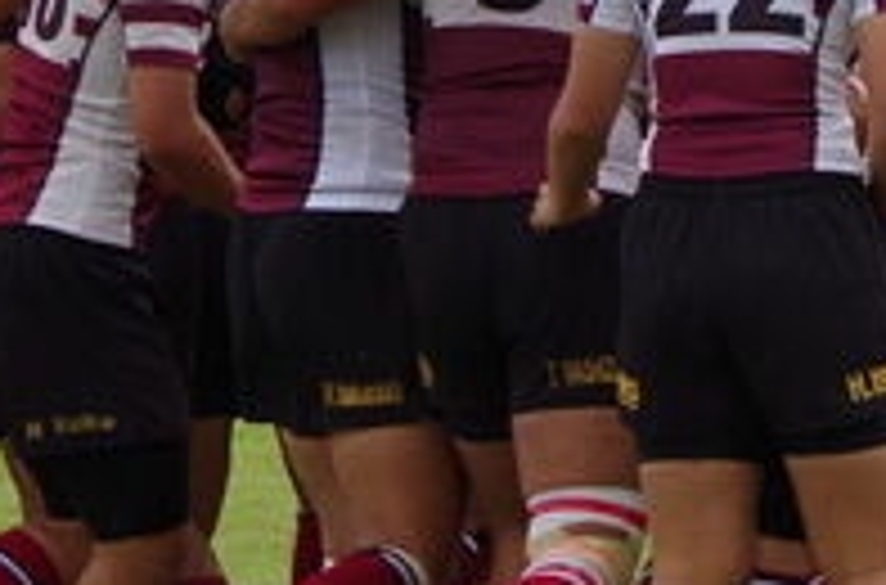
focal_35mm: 913
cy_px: -223
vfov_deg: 1.5
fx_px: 22398
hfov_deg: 2.3
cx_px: 1052
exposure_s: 1/1000
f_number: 7.1
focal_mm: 150
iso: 400
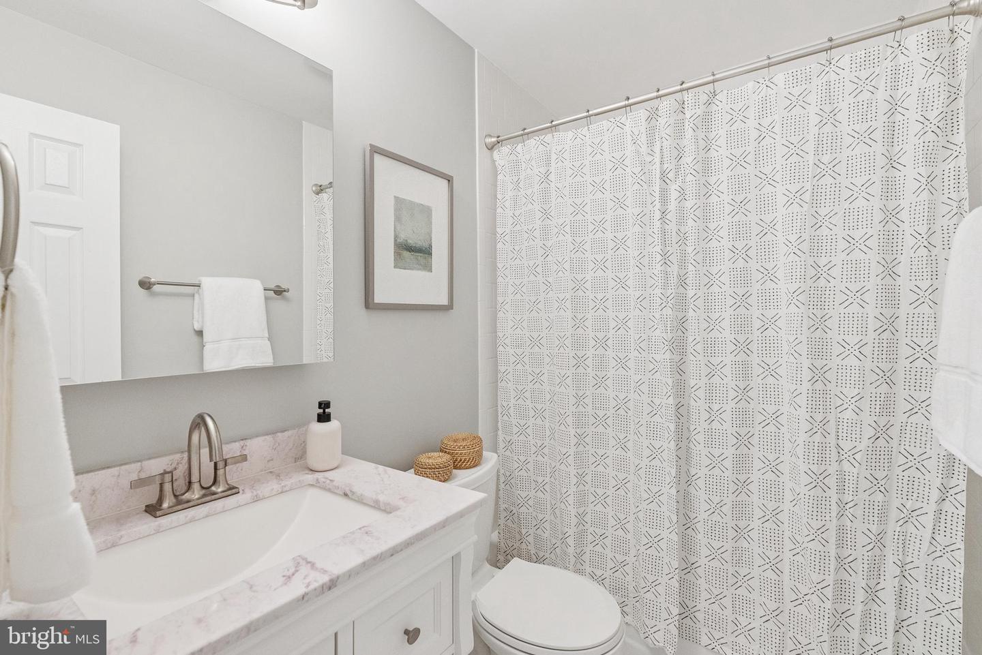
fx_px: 437
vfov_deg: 73.8
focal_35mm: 16
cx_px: 491
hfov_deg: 96.7
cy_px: 328
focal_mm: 16
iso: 2500
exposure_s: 1/125
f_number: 6.3
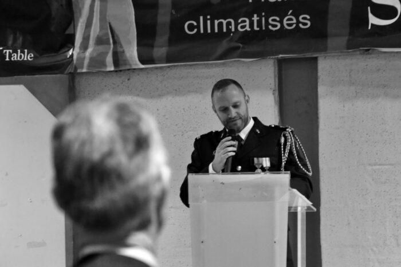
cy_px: 134
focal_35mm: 158
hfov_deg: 13.0
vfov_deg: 8.7
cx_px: 200
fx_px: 1753
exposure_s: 1/30
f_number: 5.6
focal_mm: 105
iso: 3200
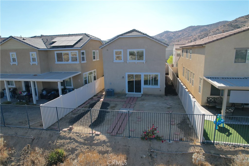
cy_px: 83
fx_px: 152
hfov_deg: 78.6
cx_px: 124
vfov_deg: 57.2
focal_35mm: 22
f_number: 2.8
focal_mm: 8.38
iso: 100
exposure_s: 1/1500
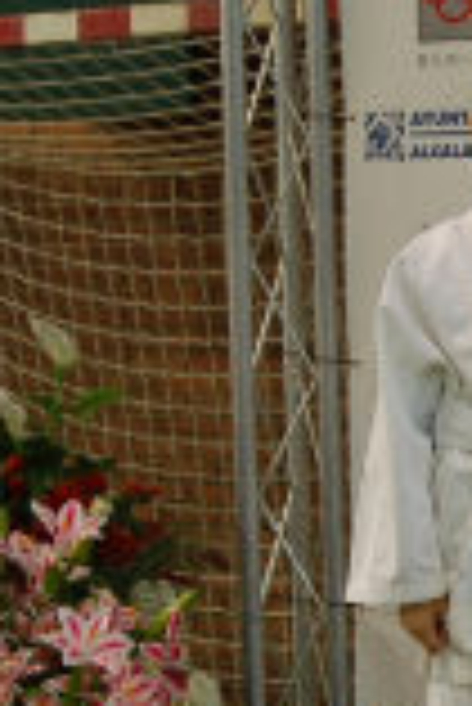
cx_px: 944
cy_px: 481
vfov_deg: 12.8
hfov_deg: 8.2
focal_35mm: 160
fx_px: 3140
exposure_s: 1/50
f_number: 3.5
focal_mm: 28
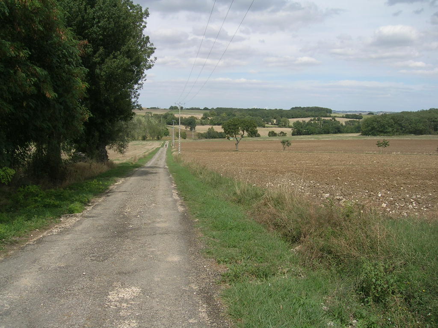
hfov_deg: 52.6
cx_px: 219
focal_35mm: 35
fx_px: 443
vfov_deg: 40.7
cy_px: 164
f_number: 4.8
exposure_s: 1/524
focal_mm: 5.4
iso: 50
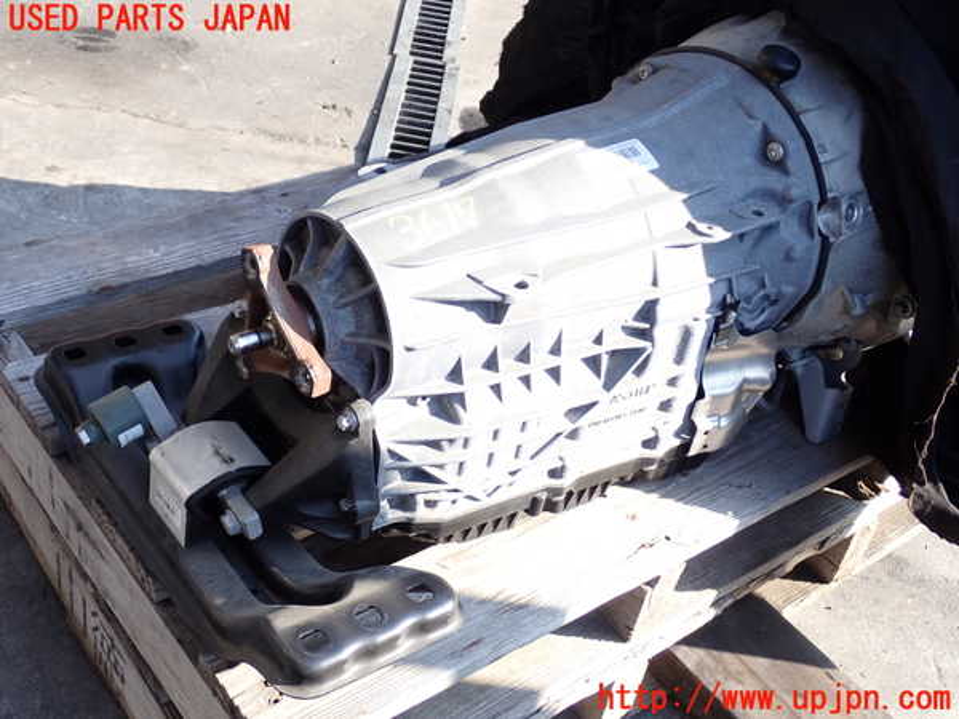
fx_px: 1219
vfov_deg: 32.9
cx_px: 480
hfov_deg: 42.9
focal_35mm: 44
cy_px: 360
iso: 100
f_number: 2.9
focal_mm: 7.84
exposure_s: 1/160
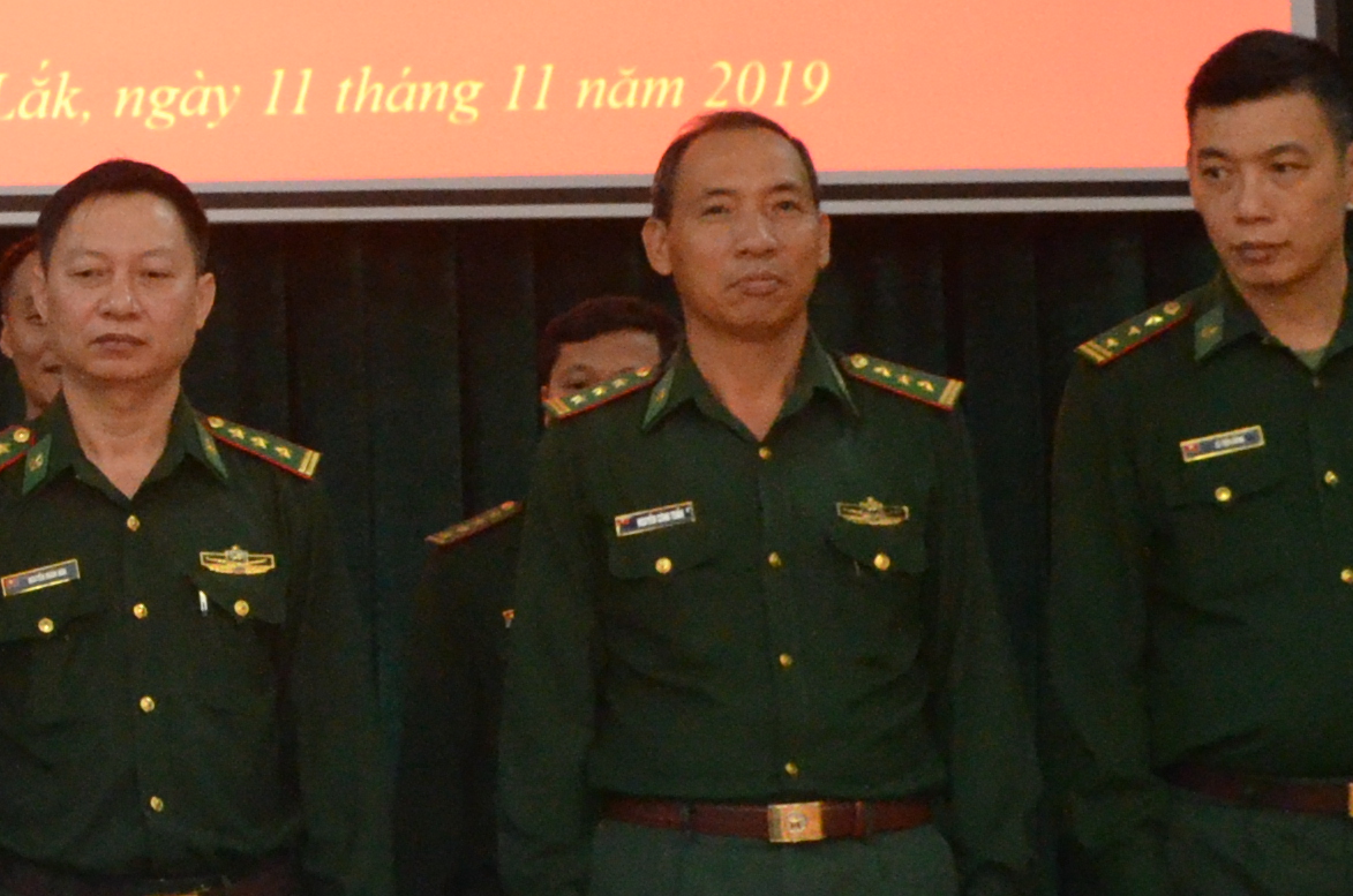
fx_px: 4726
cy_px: 488
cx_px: -526
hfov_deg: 15.3
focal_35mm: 126
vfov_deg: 10.8
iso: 3200
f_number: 3.8
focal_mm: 20
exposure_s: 1/60
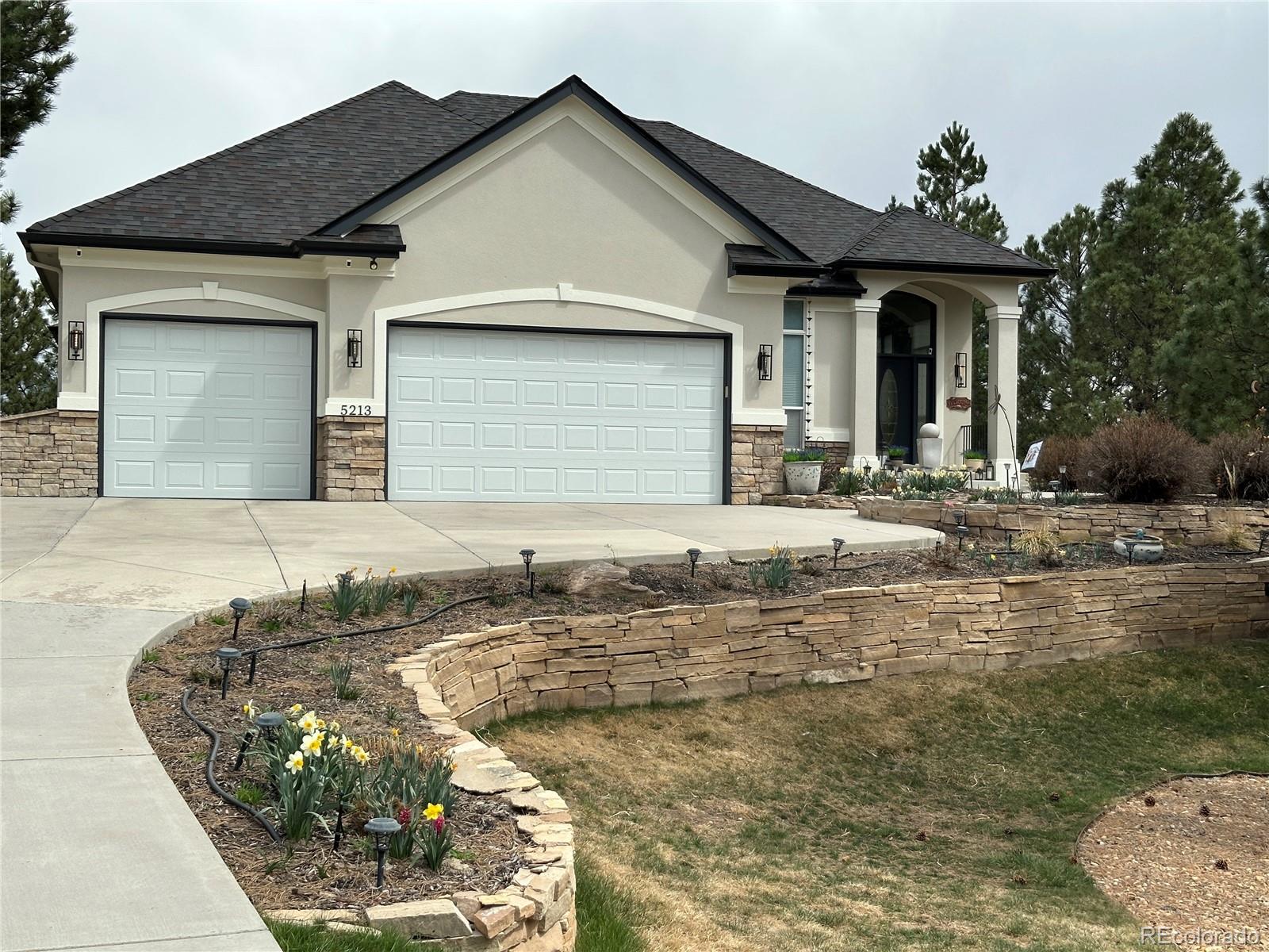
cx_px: 634
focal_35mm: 48
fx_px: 1760
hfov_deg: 39.7
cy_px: 476
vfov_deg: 30.3
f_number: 1.78
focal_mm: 6.86
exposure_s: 1/3155
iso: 64
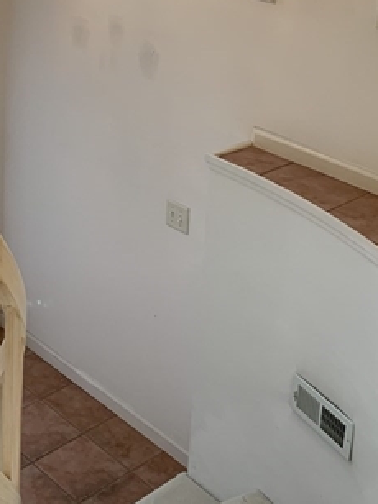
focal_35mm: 65
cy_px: 31
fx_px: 947
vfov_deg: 28.4
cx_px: -10
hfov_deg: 21.7
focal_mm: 4.25
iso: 64
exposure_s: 1/60
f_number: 1.8
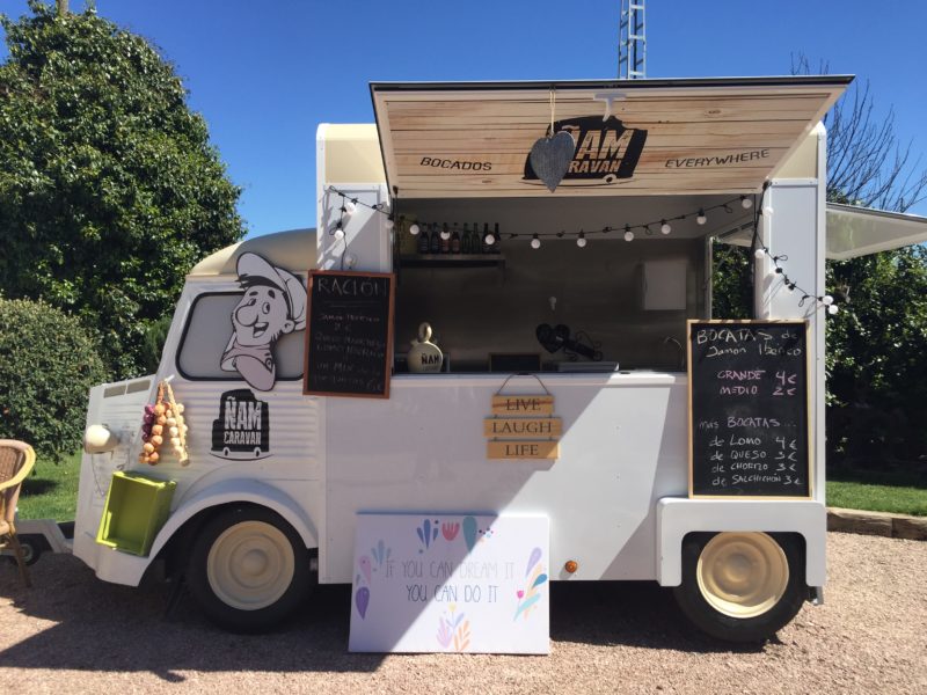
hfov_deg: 61.7
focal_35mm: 29
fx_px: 777
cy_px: 348
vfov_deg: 48.2
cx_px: 464
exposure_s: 1/1799
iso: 32
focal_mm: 4.15
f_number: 2.2
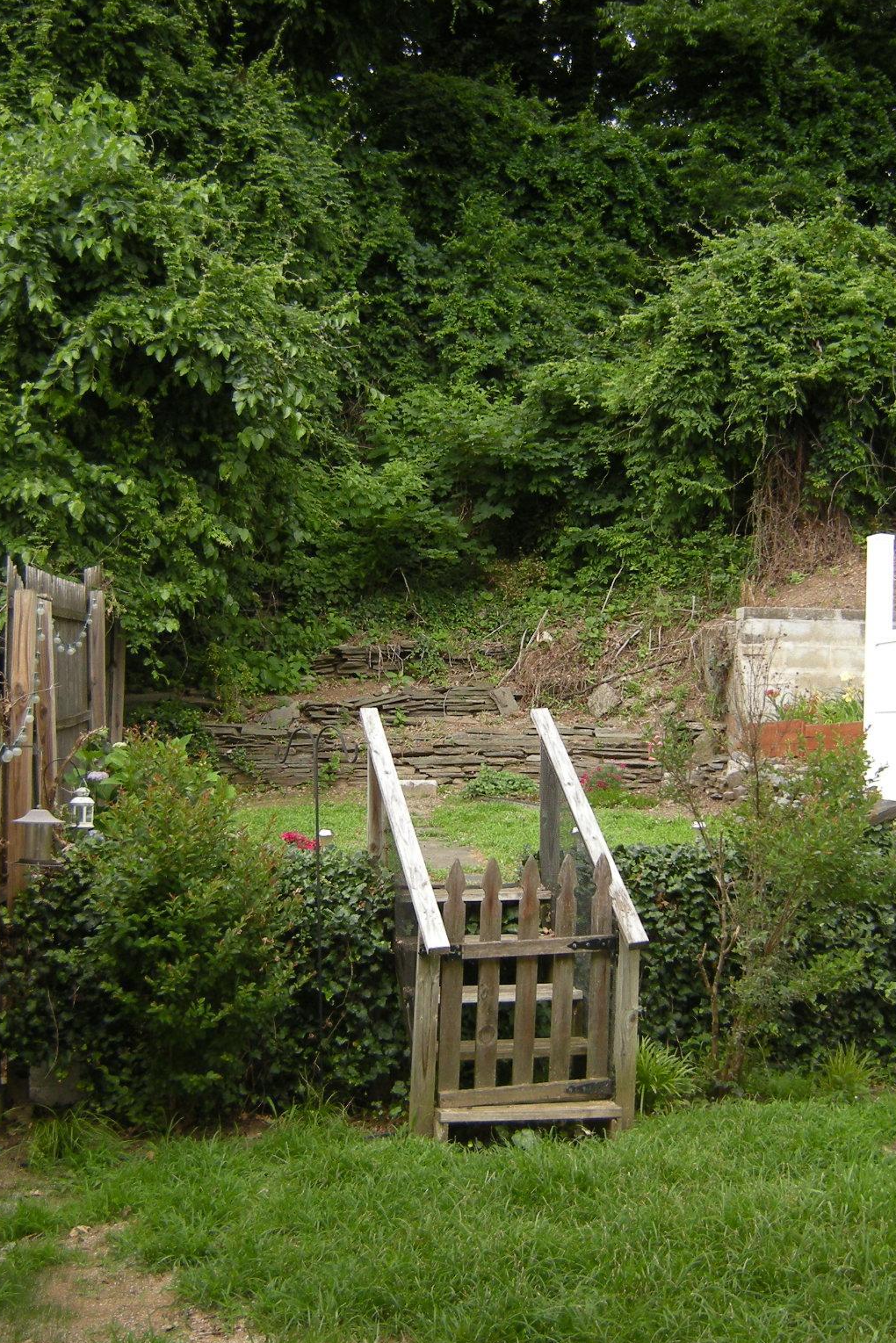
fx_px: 1455
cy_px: 672
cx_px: 452
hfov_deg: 34.2
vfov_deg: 49.5
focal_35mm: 39
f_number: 2.8
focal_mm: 4.7
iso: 91
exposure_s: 1/146
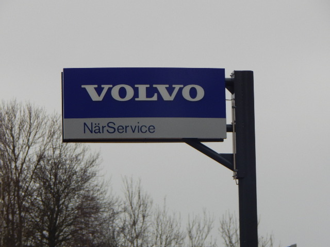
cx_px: 165
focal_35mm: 250
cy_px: 124
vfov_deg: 5.9
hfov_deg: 7.9
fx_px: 2383
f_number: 5.6
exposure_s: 1/100
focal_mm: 44.9
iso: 125
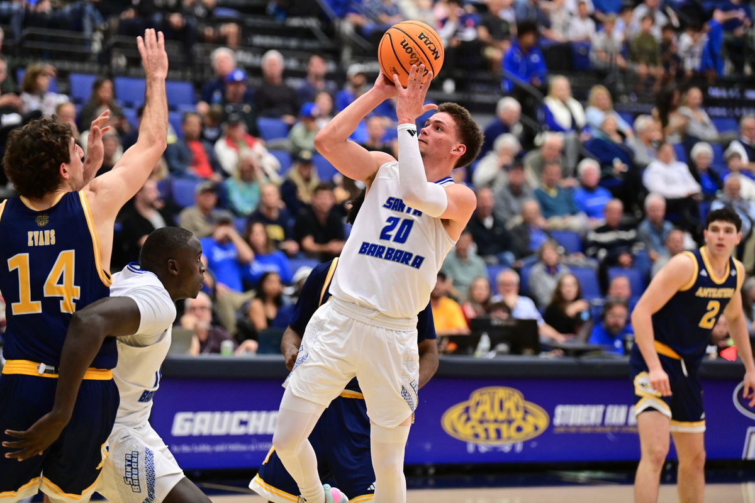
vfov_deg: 9.5
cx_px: 378
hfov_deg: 14.2
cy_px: 252
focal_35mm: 145
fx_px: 3041
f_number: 2.8
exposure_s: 1/1000
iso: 5000
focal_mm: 145
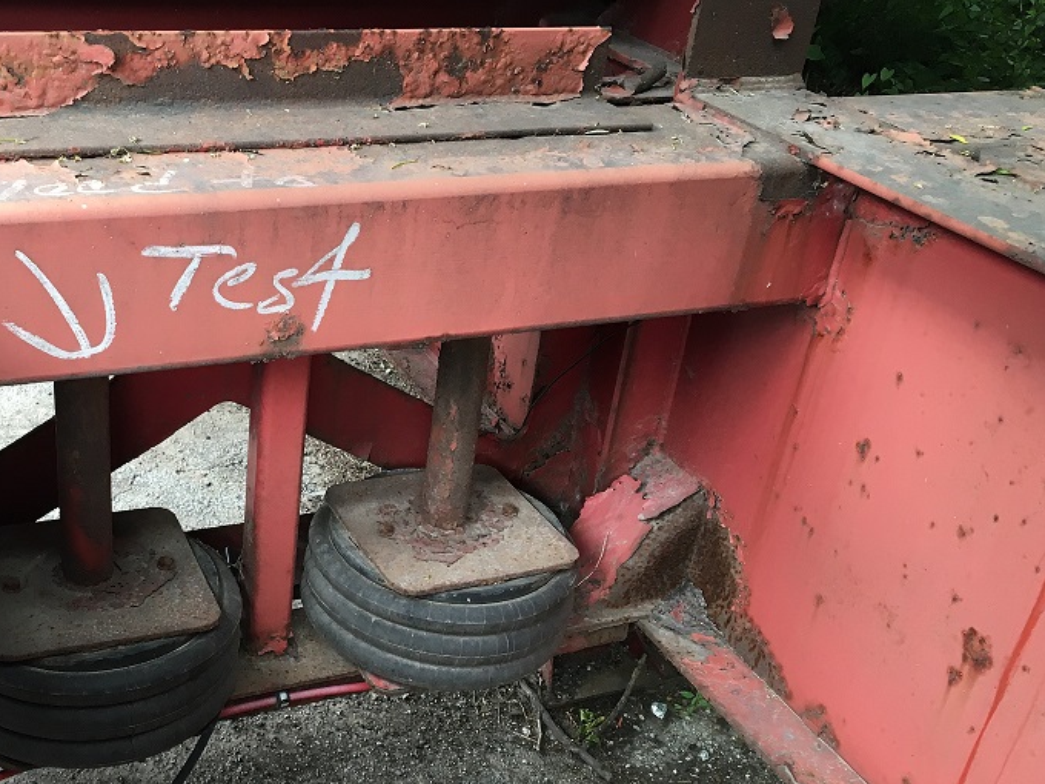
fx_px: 1298
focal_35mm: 43
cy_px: 480
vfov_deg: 33.5
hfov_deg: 43.0
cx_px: 321
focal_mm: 4.15
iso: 25
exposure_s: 1/30
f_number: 2.2
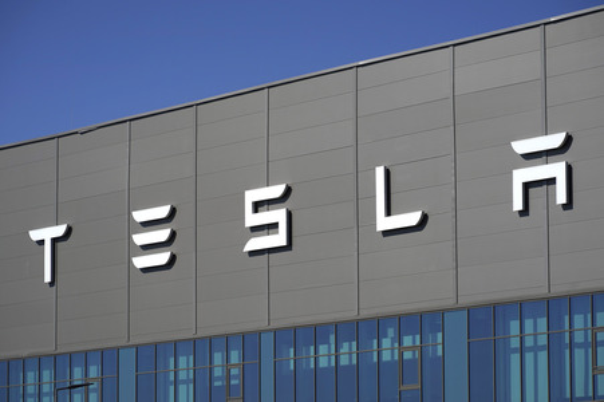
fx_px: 2498
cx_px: 302
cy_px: 201
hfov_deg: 13.8
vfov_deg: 9.2
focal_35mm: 149
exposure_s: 1/1000
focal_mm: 149
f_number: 8
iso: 100
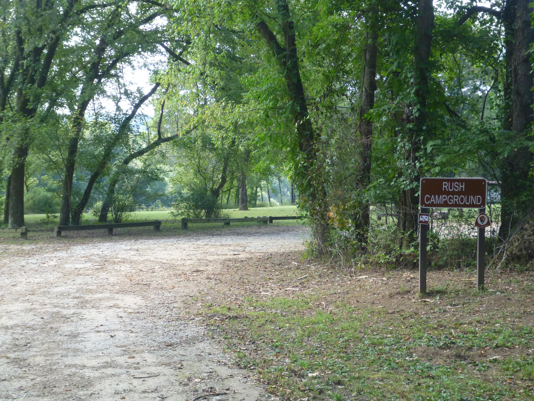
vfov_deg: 26.6
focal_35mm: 55
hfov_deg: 34.9
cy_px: 200
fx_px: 848
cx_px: 267
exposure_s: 1/80
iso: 250
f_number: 4.9
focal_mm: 9.8
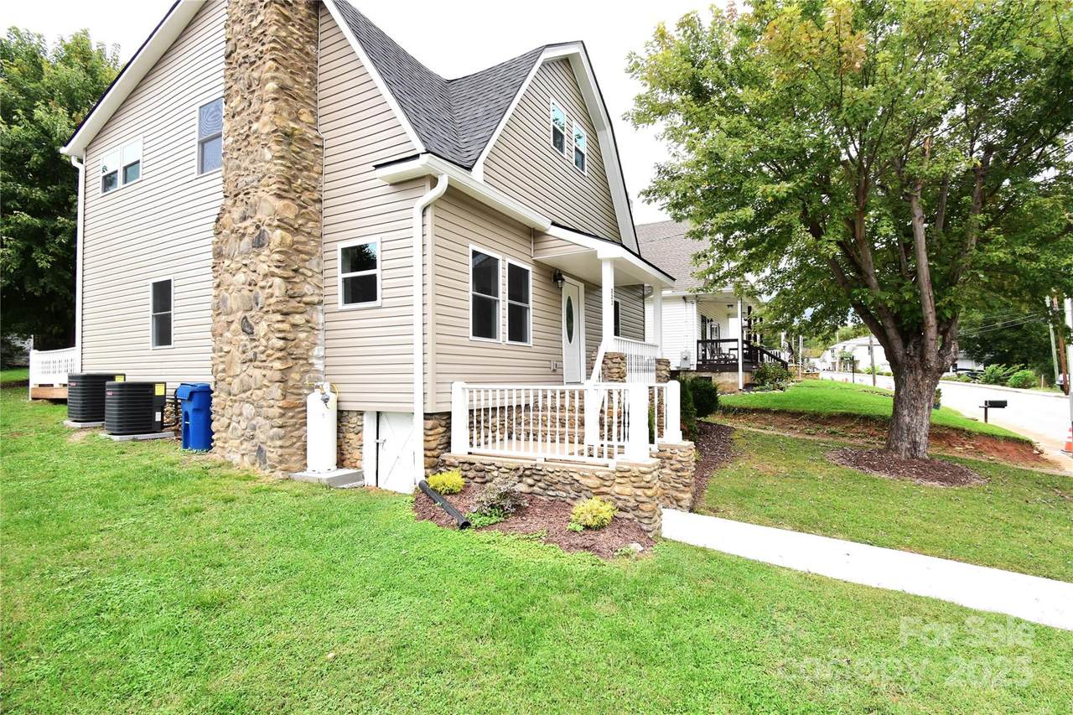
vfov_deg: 77.3
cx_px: 536
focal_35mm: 15
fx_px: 447
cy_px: 358
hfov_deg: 100.4
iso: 400
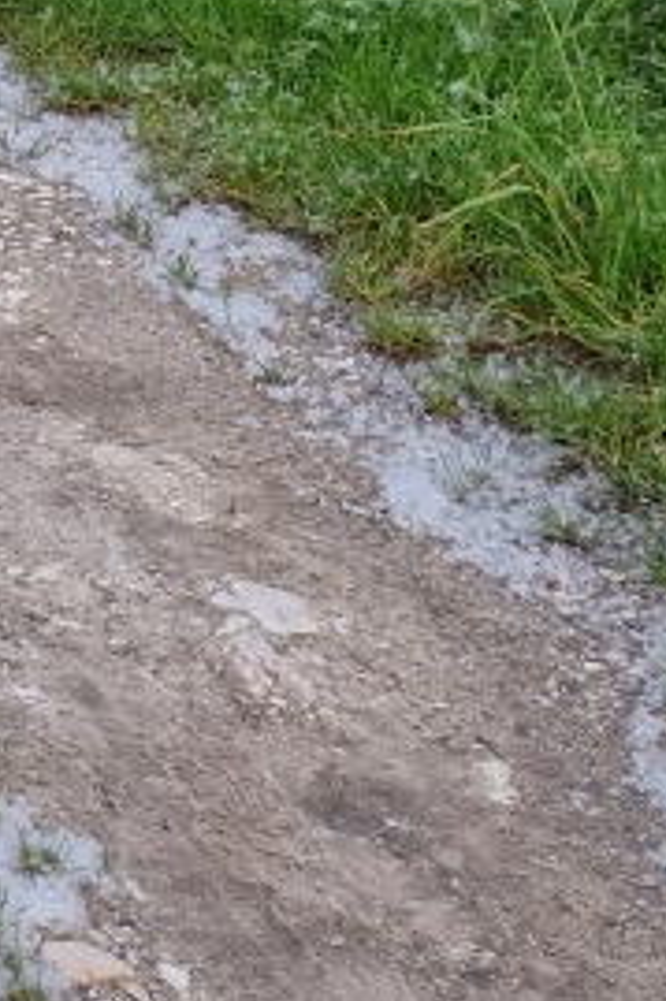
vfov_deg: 20.0
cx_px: -1202
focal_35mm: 91
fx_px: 2528
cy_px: -409
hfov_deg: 11.0
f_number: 1.8
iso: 80
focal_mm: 6.4
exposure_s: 1/180
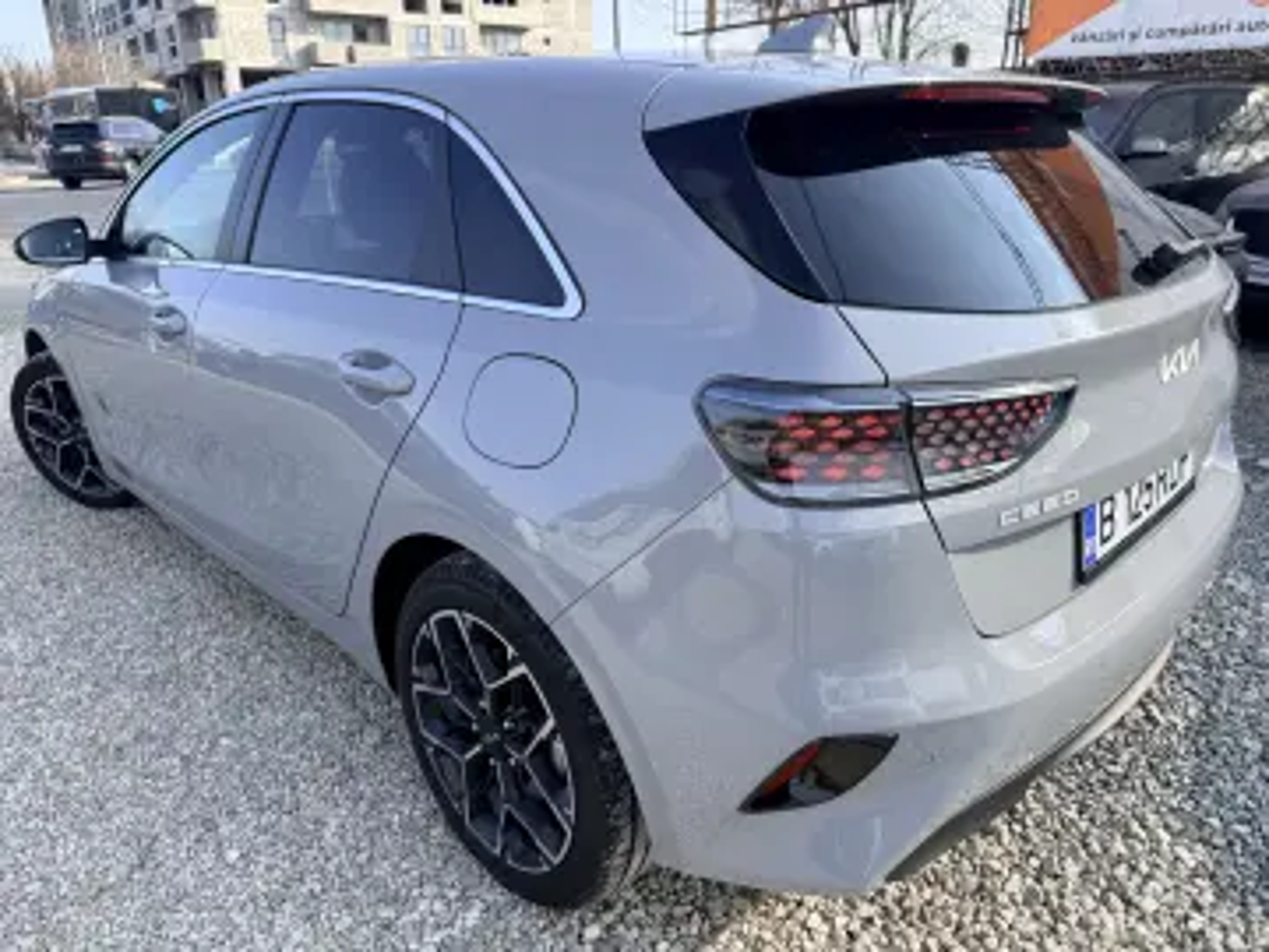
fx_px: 880
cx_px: 634
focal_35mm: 24
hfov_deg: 71.6
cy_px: 476
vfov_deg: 56.8
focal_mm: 6.76
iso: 80
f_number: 1.78
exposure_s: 1/1314
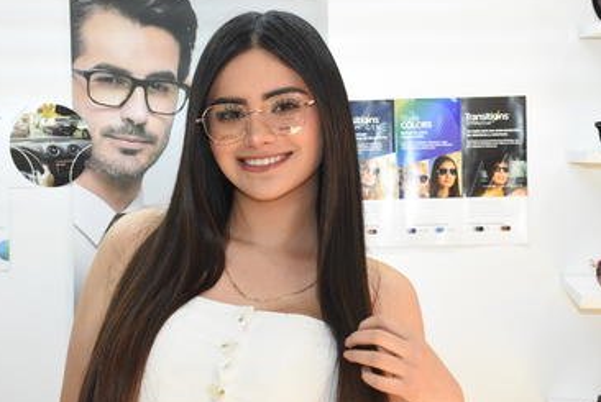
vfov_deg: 19.1
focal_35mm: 72
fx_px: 1198
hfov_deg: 28.2
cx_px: 320
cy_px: 212
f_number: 7.1
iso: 1600
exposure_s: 1/160
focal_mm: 35
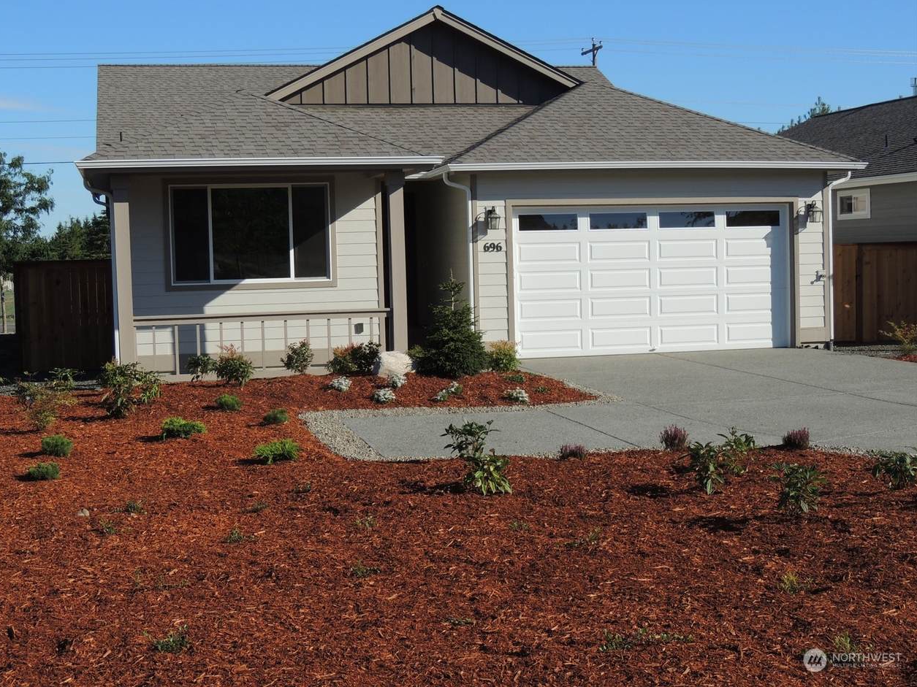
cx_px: 451
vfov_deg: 28.6
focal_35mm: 51
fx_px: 1351
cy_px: 337
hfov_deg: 37.5
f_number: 3.6
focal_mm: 8.9
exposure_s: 1/1250
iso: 100
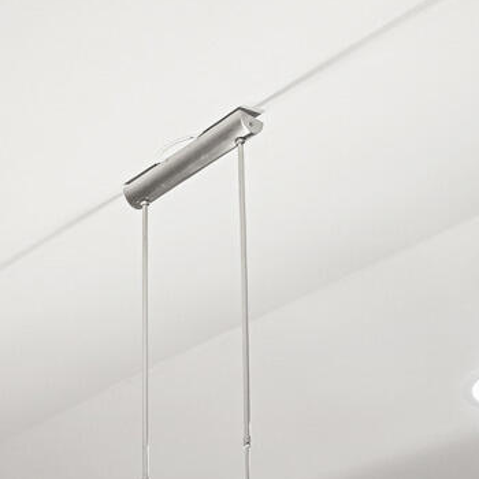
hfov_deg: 19.2
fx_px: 1331
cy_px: 1004
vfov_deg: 15.5
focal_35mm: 85
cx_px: -107
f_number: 7.1
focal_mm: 14
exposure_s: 1/5
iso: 500
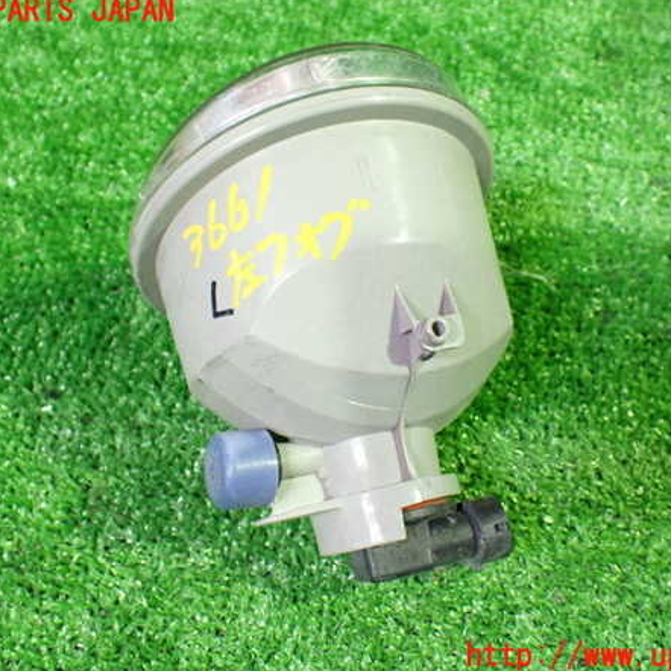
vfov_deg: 46.0
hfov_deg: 46.0
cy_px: 334
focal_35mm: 36
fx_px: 790
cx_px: 354
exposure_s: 1/40
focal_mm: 5.4
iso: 800
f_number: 2.3
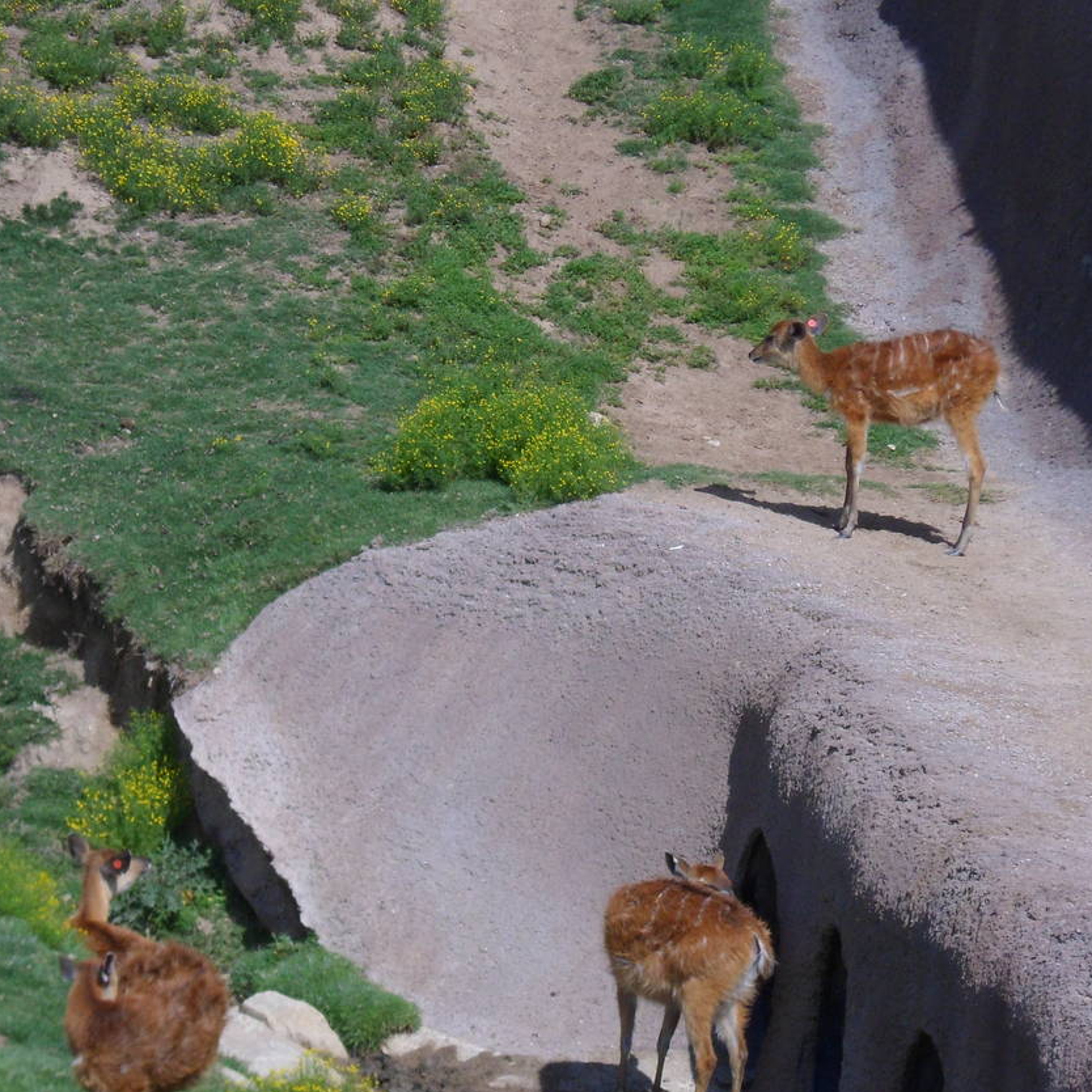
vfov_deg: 5.1
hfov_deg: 5.1
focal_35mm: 341
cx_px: 477
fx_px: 12170
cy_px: 628
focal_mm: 36.2
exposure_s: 1/500
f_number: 5.6
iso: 80
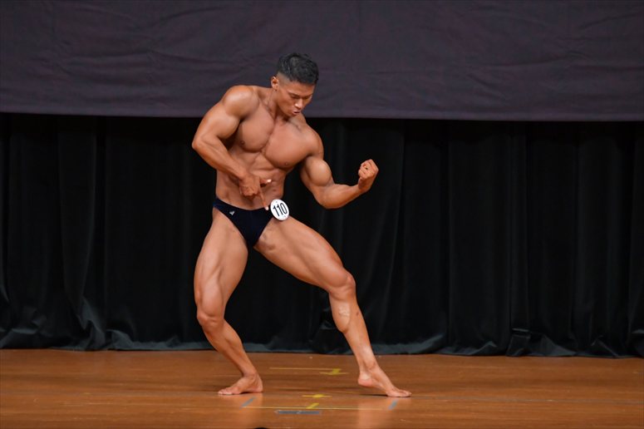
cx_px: 322
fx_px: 5632
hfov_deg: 6.5
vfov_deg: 4.4
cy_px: 214
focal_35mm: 315
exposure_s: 1/400
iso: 4000
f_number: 5.6
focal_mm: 210
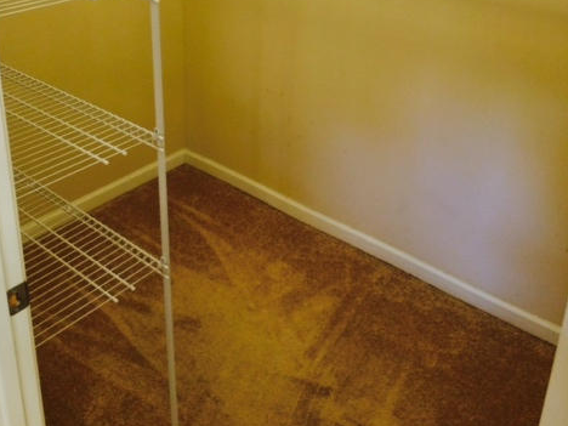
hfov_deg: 45.8
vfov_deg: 33.8
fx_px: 673
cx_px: 278
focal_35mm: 41
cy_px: 69
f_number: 2.2
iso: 200
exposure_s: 1/33
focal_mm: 4.12
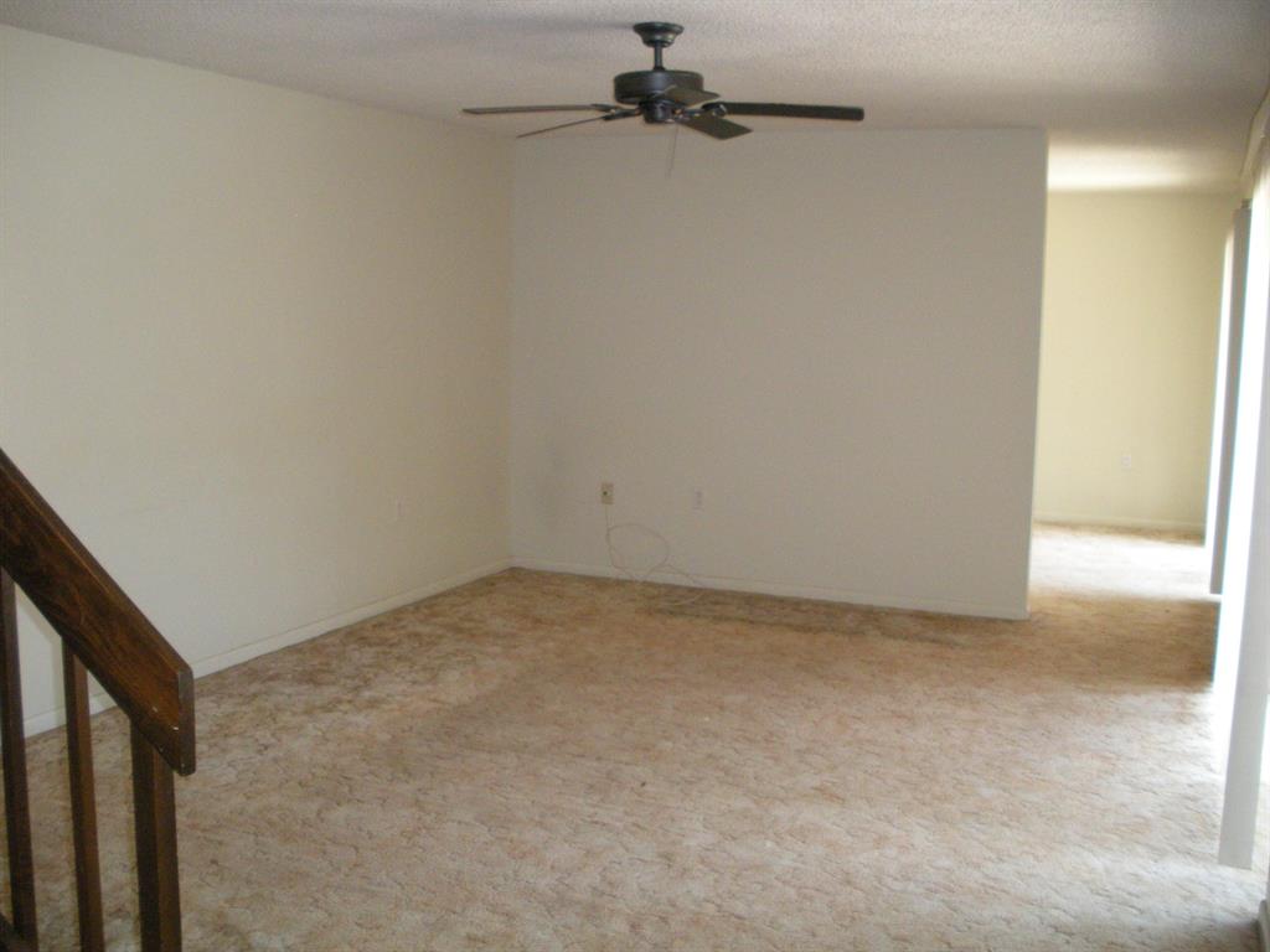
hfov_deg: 51.4
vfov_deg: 39.7
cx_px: 635
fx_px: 1321
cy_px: 476
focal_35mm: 36
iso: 332
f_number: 3.5
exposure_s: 1/30
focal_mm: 6.3
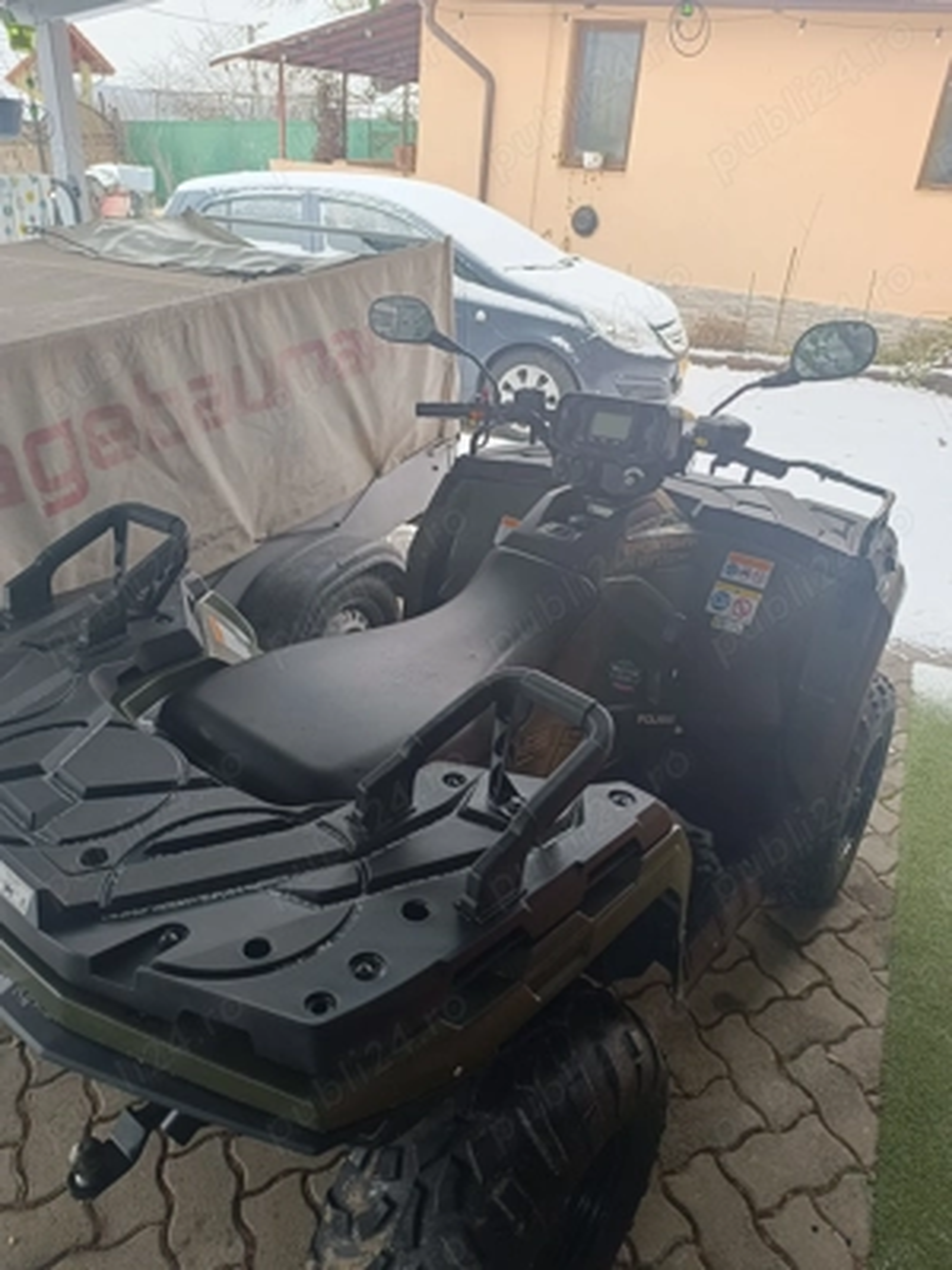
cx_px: 476
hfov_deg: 56.8
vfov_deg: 71.6
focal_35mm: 24
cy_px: 635
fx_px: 880
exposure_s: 1/100
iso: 216
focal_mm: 6.14
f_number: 1.65
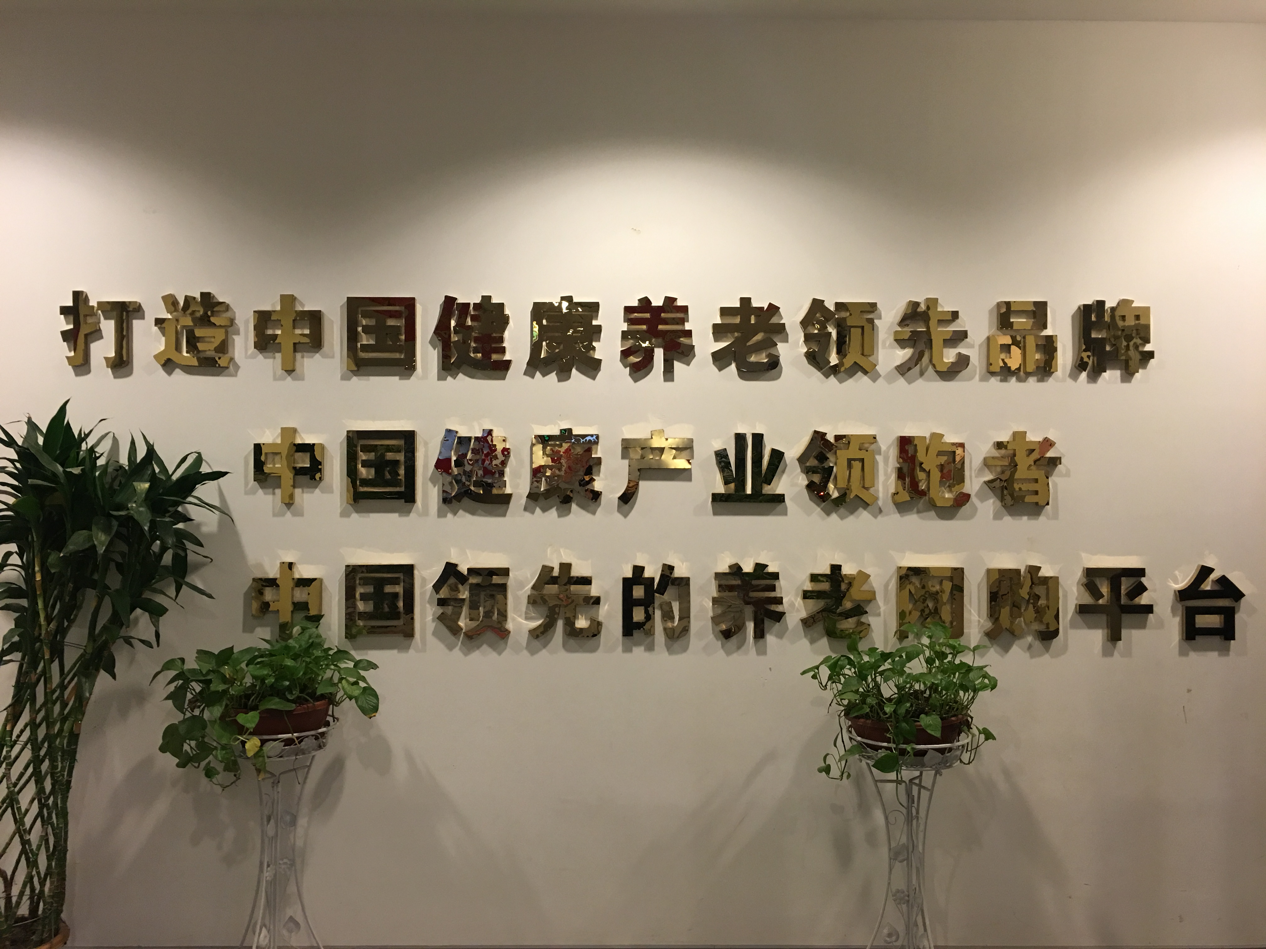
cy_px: 474
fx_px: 1061
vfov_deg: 48.2
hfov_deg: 61.7
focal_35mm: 29
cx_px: 633
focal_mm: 4.15
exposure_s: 1/17
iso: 80
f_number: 2.2
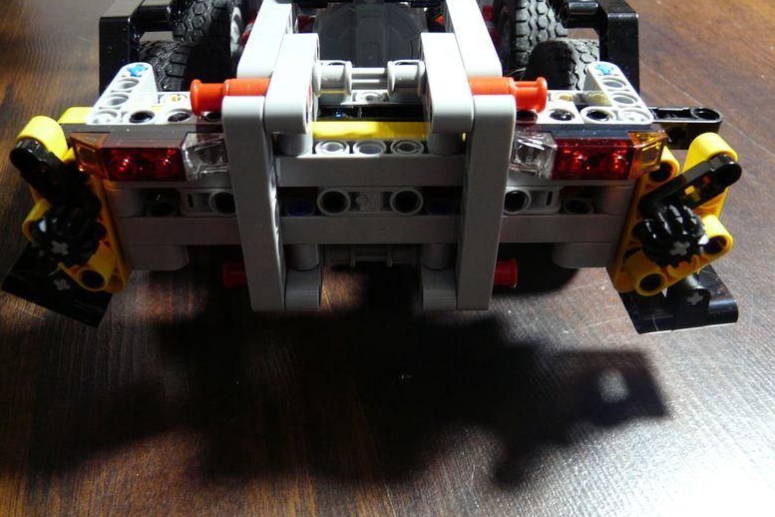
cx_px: 382
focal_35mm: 30
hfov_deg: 61.9
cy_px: 222
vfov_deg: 43.5
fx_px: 646
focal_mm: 4.6
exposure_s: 1/10
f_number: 2.8
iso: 200
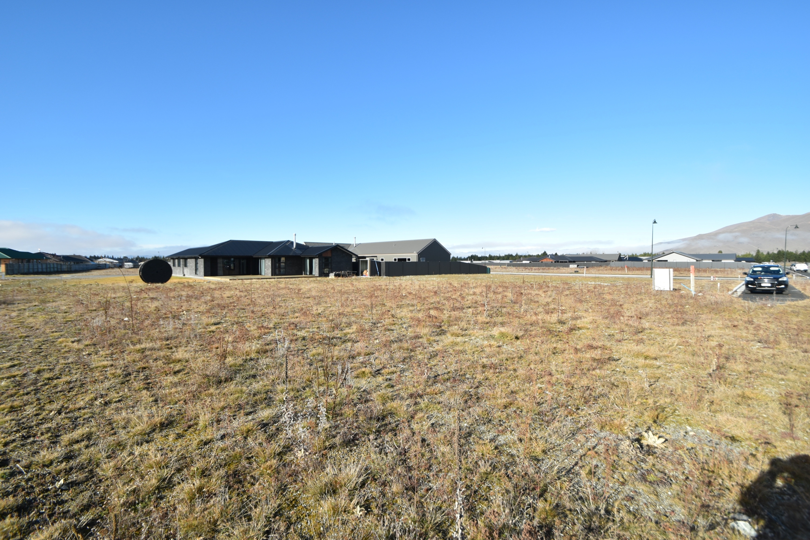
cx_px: 405
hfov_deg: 100.4
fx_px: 337
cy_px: 270
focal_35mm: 15
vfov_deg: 77.3
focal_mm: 10
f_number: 10
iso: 200
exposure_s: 1/400
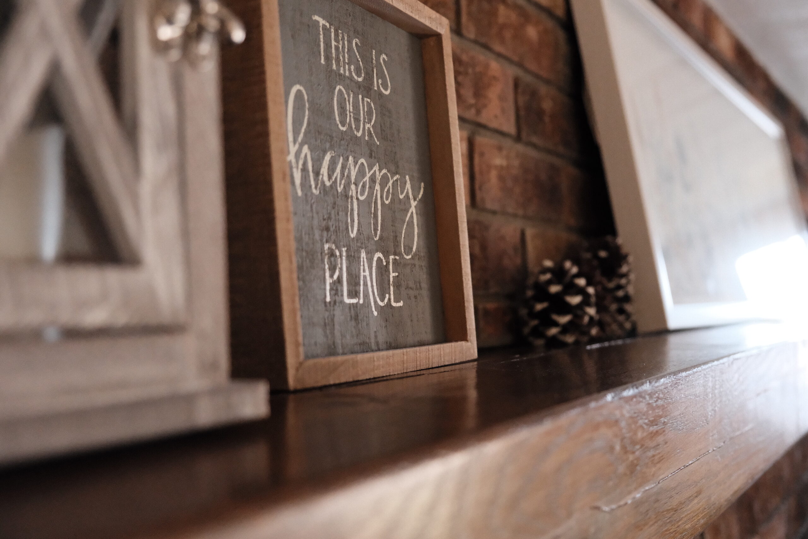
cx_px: 404
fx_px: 943
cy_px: 270
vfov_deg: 31.9
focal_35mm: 42
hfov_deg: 46.4
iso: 6400
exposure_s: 1/75
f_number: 3.2
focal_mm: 27.7
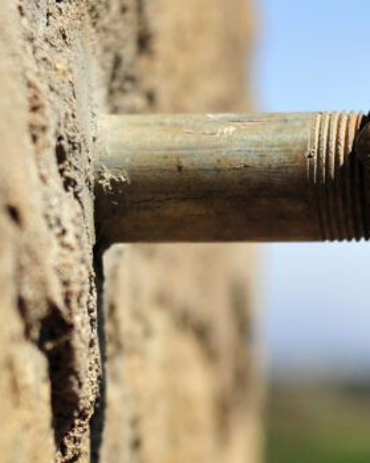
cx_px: 225
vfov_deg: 13.3
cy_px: 361
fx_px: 1977
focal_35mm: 144
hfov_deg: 10.7
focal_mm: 35
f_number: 3.2
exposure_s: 1/3200
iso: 200
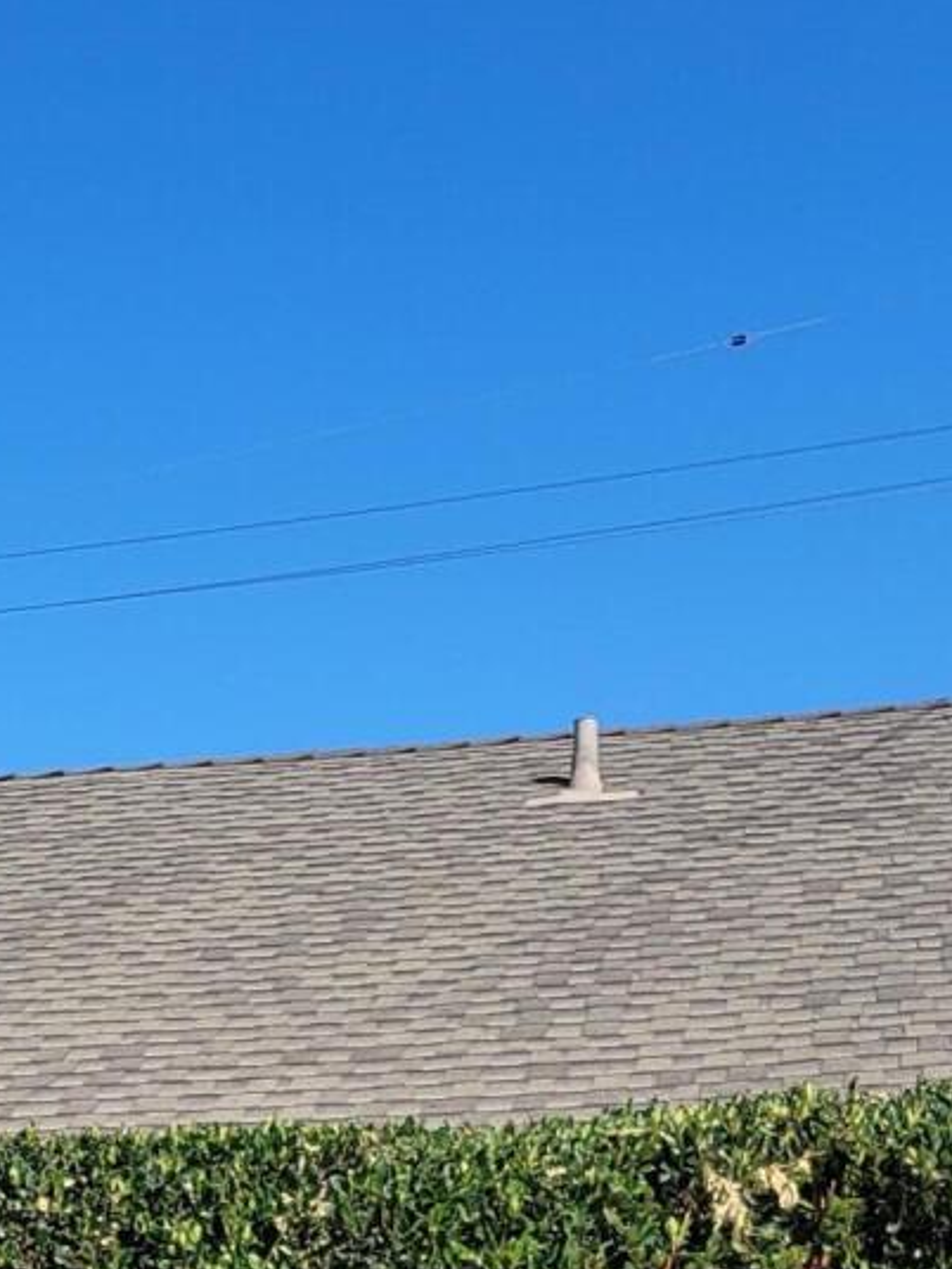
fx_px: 3557
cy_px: 2131
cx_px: -36
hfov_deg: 14.9
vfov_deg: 17.3
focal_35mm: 97
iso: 40
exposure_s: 1/2874
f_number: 1.8
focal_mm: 5.4
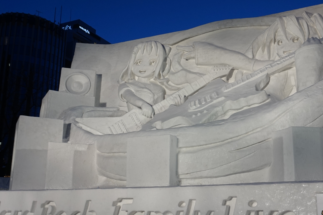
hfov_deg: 48.8
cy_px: 116
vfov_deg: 34.2
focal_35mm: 39
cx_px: 212
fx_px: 350
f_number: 4
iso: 320
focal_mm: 16
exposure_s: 1/160
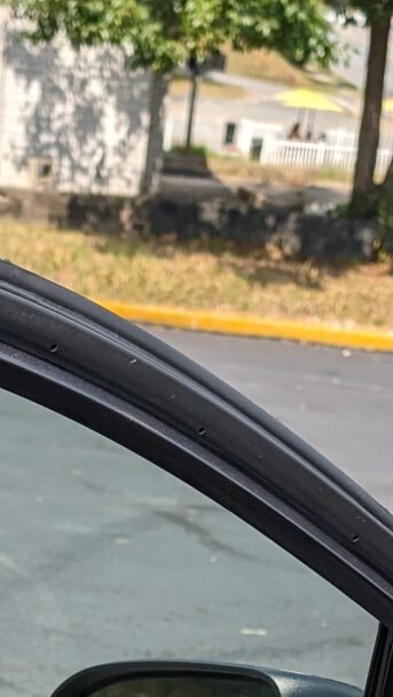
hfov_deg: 10.8
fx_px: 2036
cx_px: -96
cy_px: 1110
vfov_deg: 17.1
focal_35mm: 110
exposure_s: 1/934
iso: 21
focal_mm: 6.9
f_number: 1.68
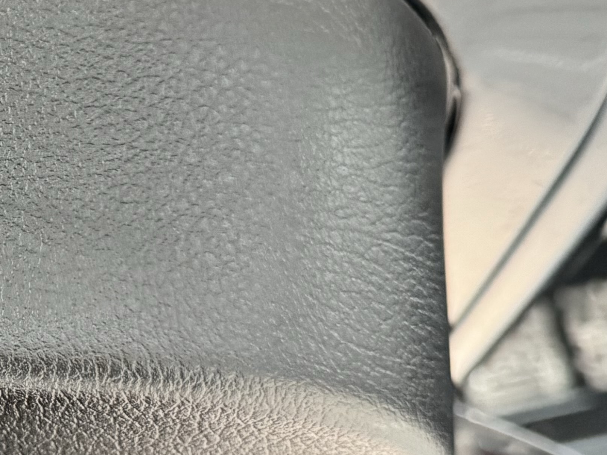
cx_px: -250
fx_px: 1491
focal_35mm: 85
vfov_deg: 17.3
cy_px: 137
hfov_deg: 20.4
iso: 400
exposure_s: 1/50
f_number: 1.78
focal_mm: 6.76
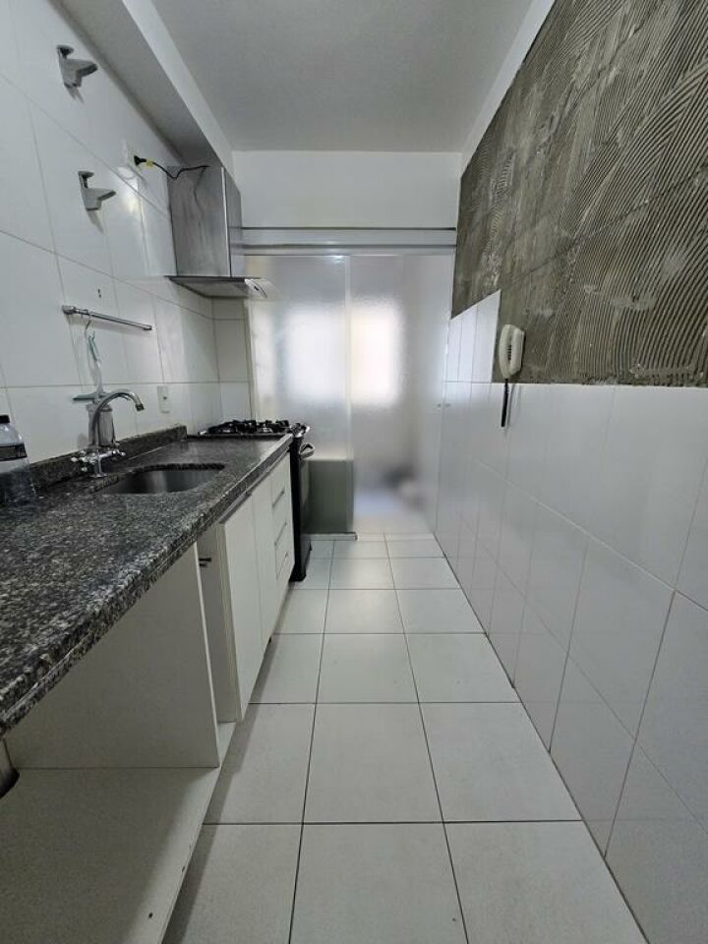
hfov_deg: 89.9
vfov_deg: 106.2
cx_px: 354
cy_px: 472
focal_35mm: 13
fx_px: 355
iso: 160
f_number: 2.2
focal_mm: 1.7
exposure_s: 1/60
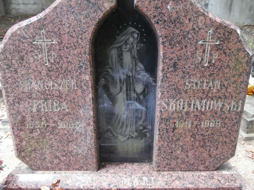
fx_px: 176
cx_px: 127
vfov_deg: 56.8
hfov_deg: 71.6
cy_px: 95
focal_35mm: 24
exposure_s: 1/15
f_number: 3
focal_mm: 4.2
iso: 200
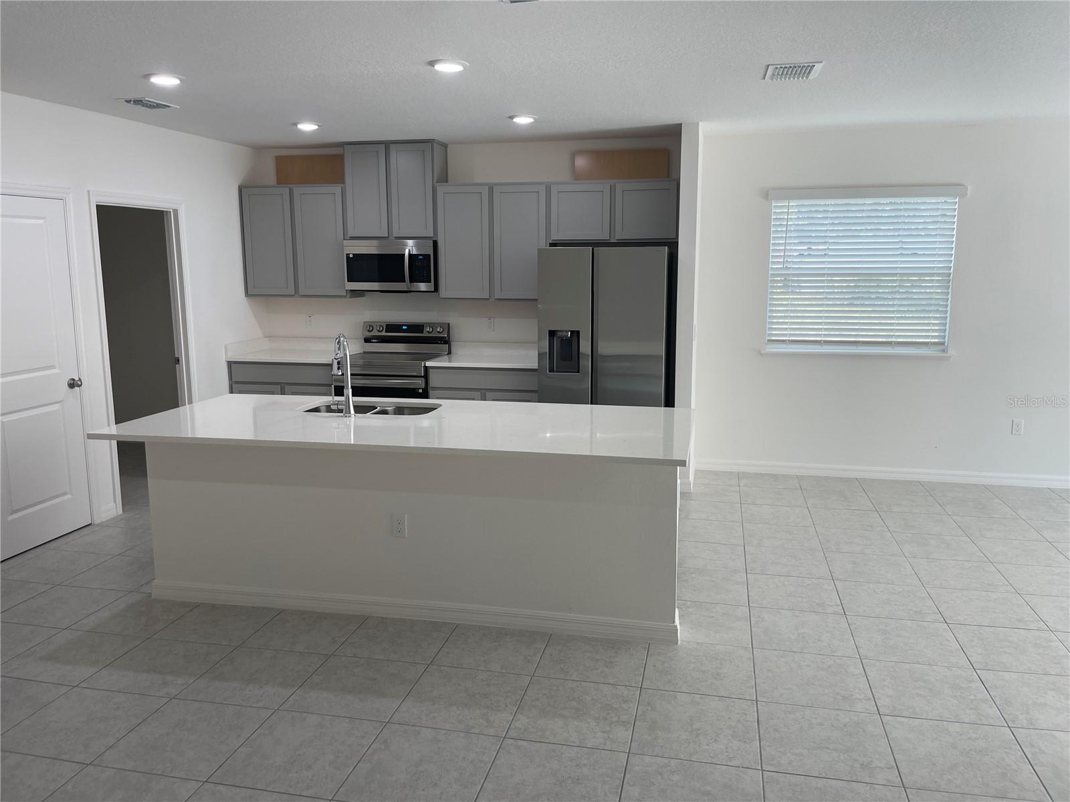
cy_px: 401
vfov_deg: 53.1
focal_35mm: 26
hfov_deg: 67.3
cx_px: 535
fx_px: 804
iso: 32
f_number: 1.6
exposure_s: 1/120
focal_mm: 4.2
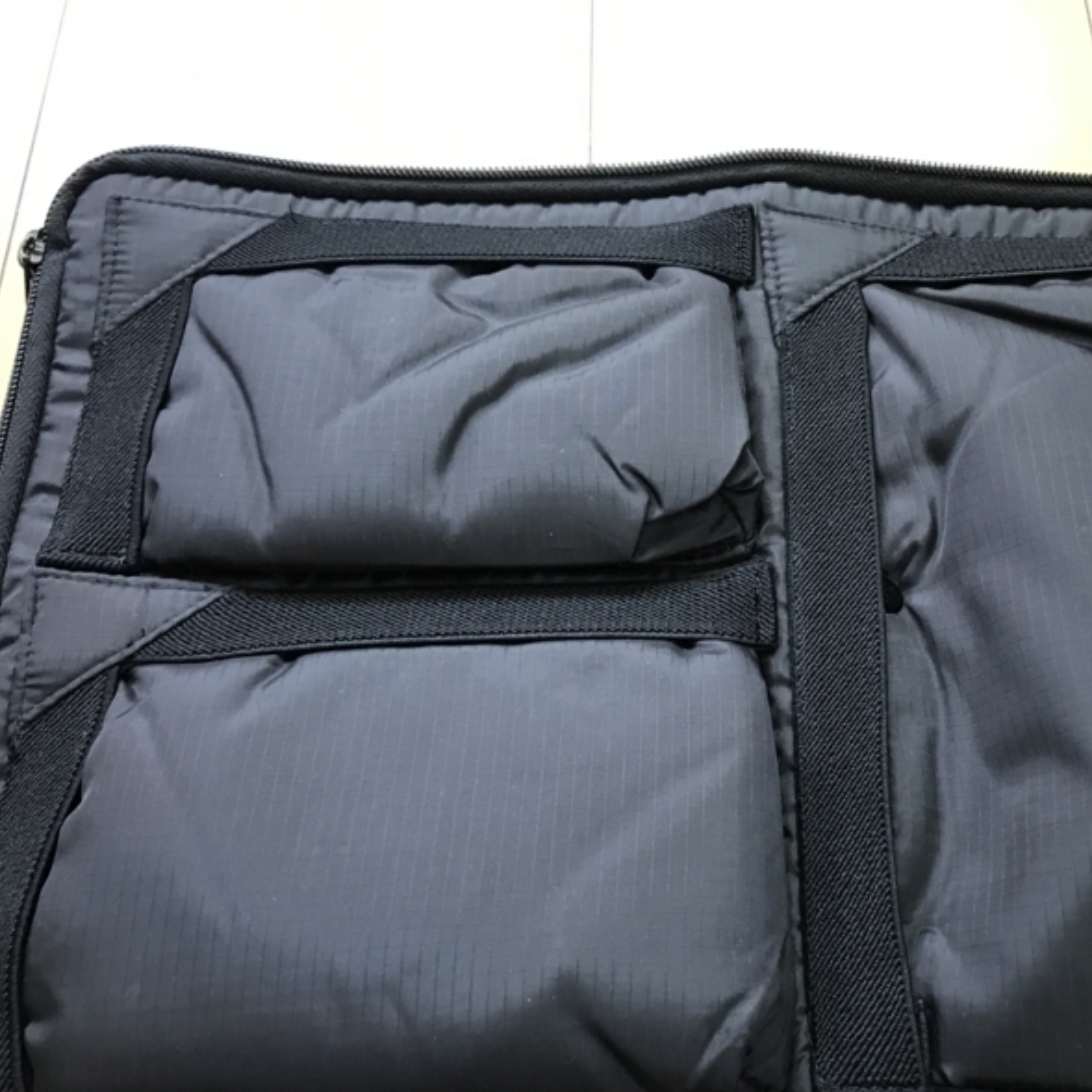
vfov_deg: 38.9
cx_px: 788
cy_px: 679
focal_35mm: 43
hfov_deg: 38.4
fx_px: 1535
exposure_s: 1/15
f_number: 1.8
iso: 50
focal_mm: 3.99
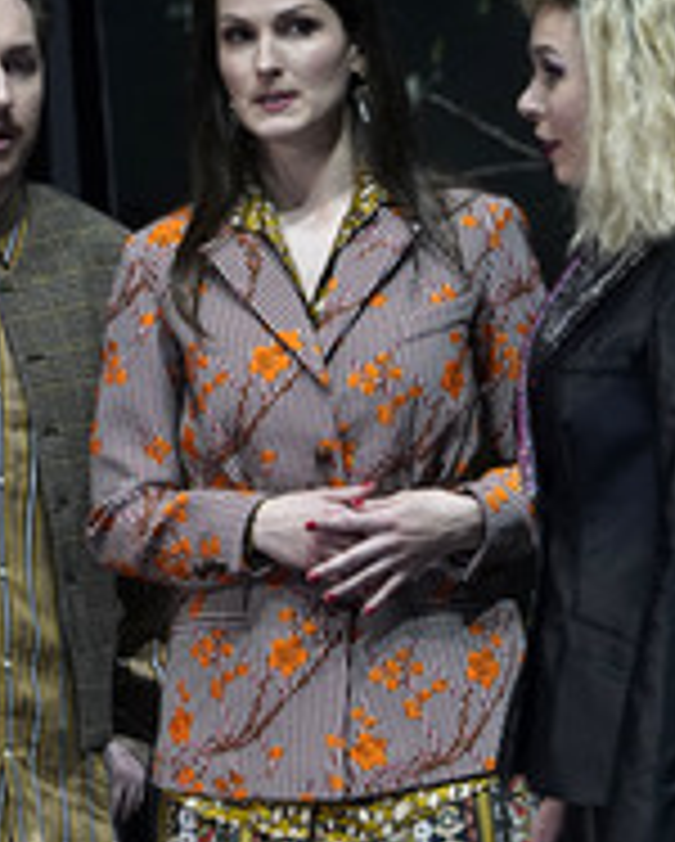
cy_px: 437
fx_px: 18723
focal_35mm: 751
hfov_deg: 2.1
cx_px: 263
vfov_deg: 2.6
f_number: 6.3
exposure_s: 1/160
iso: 3200
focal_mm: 332
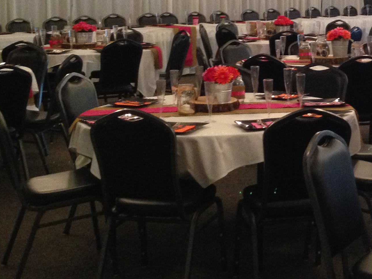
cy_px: 21
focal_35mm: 83
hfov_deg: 22.8
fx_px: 892
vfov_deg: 17.5
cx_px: 354
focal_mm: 4.13
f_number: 2.4
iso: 400
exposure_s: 1/20
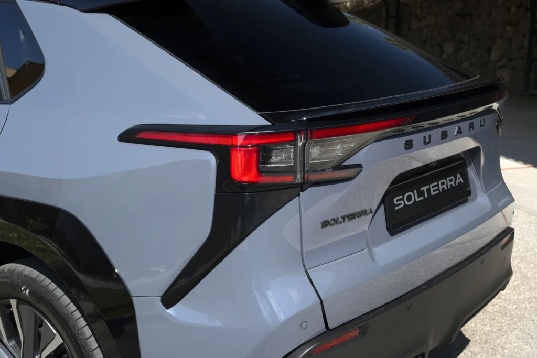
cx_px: 268
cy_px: 179
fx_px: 761
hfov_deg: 38.9
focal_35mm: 51
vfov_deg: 26.5
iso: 250
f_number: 9
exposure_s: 1/160
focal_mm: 51
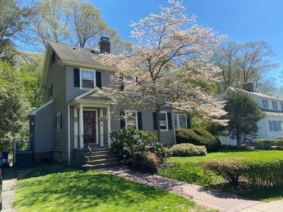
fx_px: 213
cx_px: 142
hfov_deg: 67.3
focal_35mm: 26
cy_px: 106
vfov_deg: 53.1
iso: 32
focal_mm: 4.25
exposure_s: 1/1608
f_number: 1.8
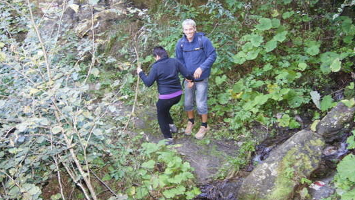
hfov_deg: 48.4
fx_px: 395
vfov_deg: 28.3
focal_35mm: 42
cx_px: 181
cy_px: 88
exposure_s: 1/60
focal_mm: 22
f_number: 4
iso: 640
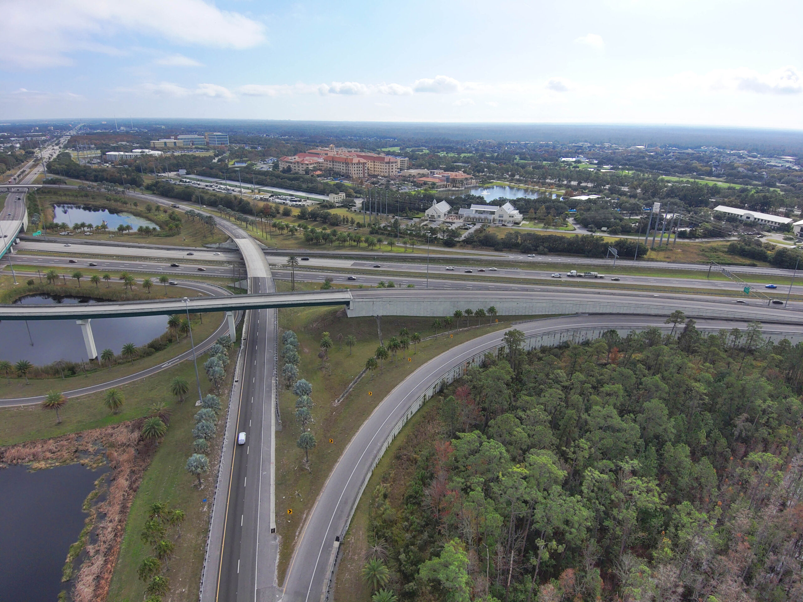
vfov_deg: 63.4
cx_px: 402
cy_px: 301
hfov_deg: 79.0
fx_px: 487
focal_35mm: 21
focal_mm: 3.7
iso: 102
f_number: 2.8
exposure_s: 1/2368
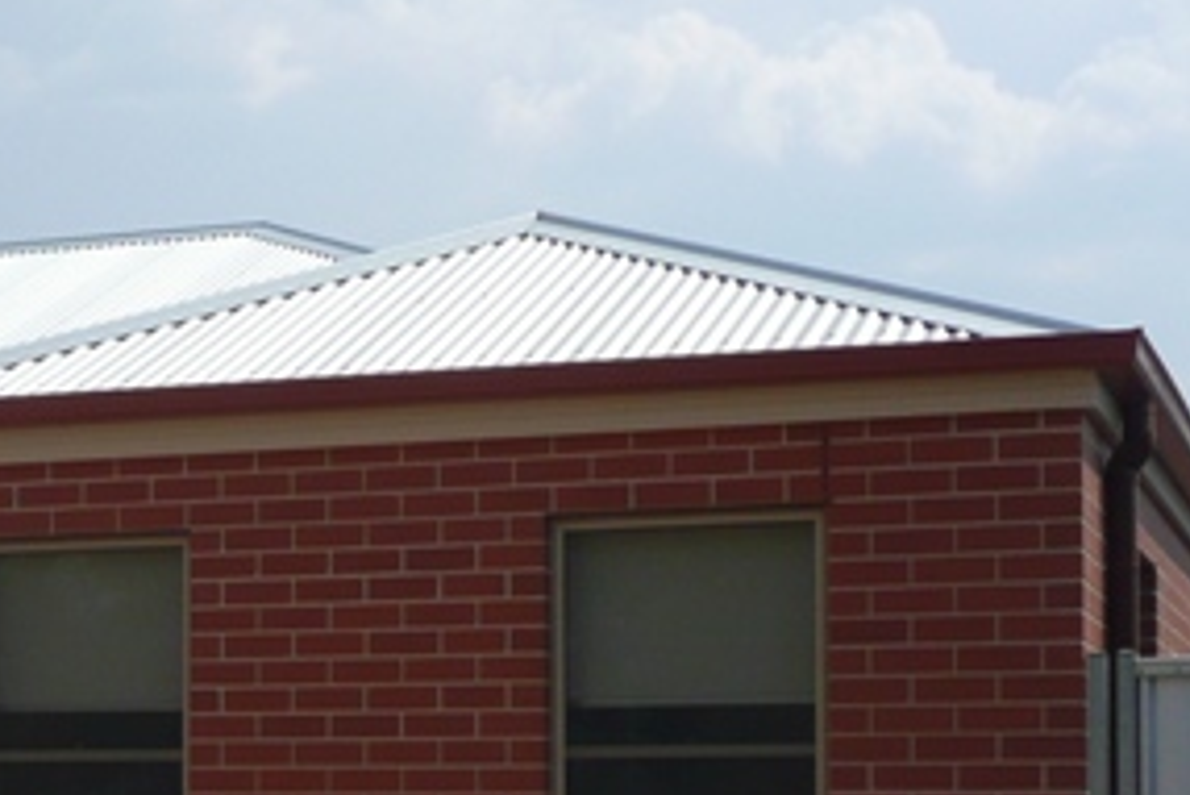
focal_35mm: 93
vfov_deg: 14.5
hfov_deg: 20.7
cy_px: 770
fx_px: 3076
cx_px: -175
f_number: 8
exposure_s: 1/400
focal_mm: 5.2
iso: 100
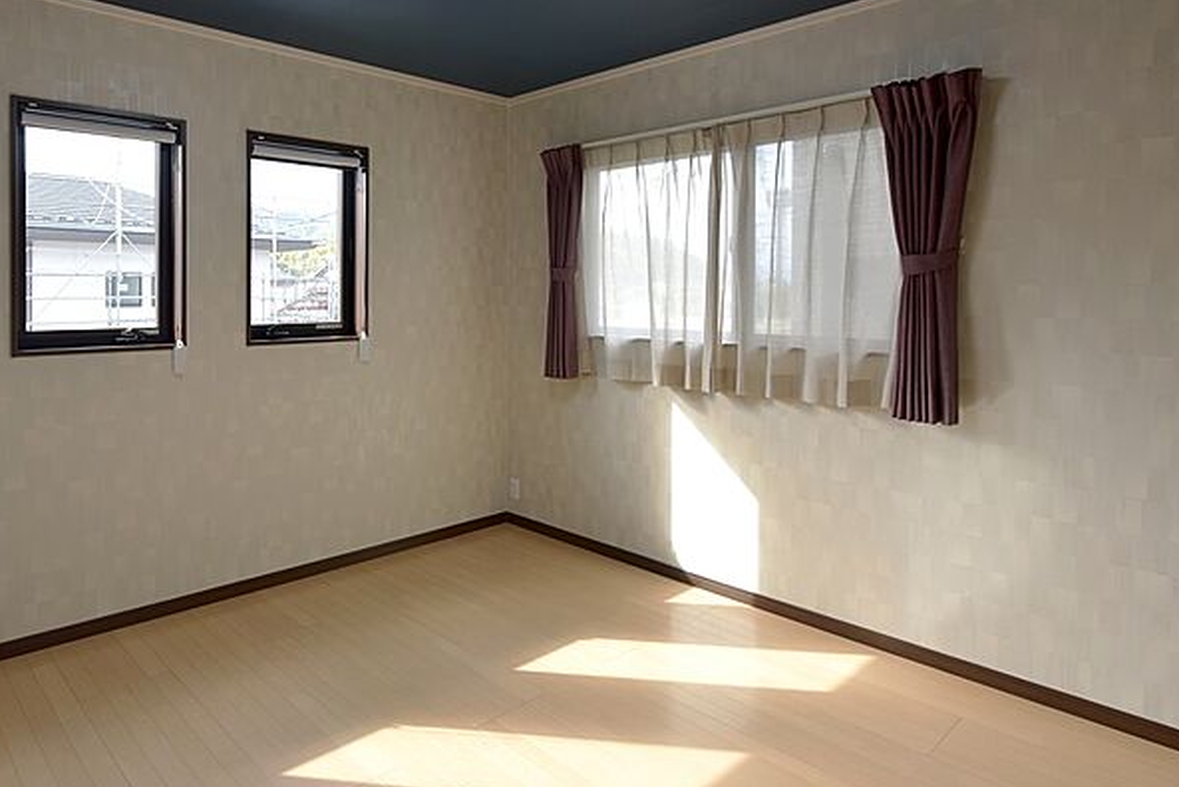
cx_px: 425
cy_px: 318
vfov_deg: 56.9
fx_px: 721
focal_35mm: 22
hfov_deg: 76.8
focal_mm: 17
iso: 400
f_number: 5
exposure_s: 1/100
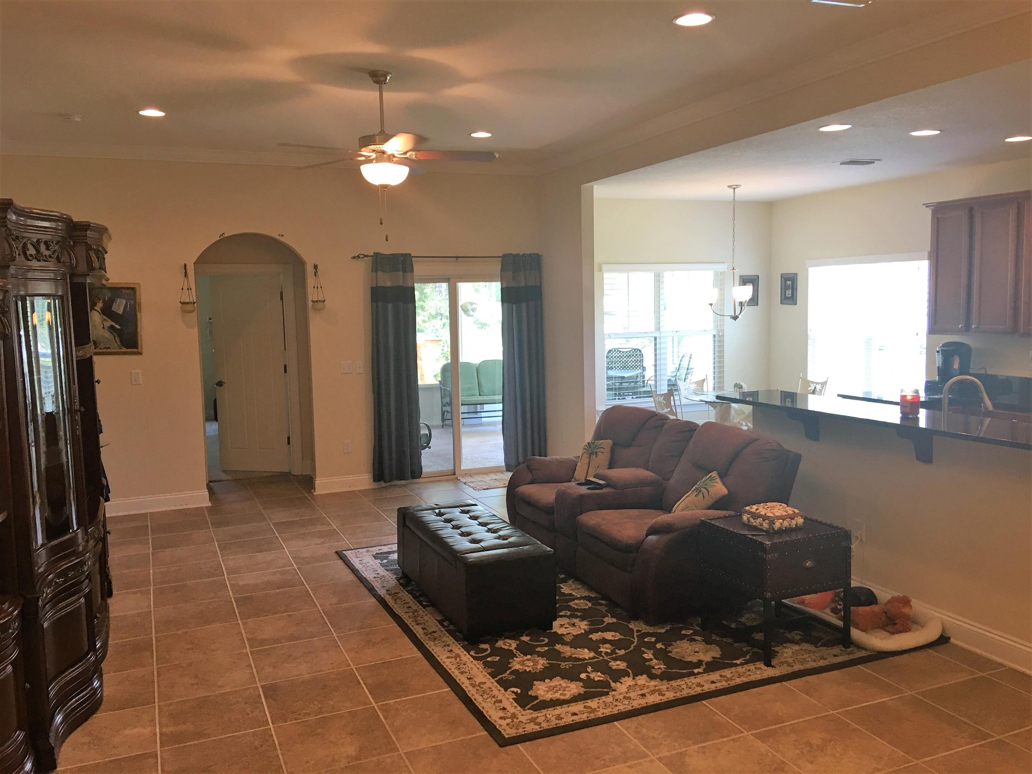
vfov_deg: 48.2
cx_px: 516
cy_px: 387
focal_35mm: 29
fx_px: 865
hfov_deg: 61.7
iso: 32
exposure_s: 1/15
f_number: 2.2
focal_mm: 4.15
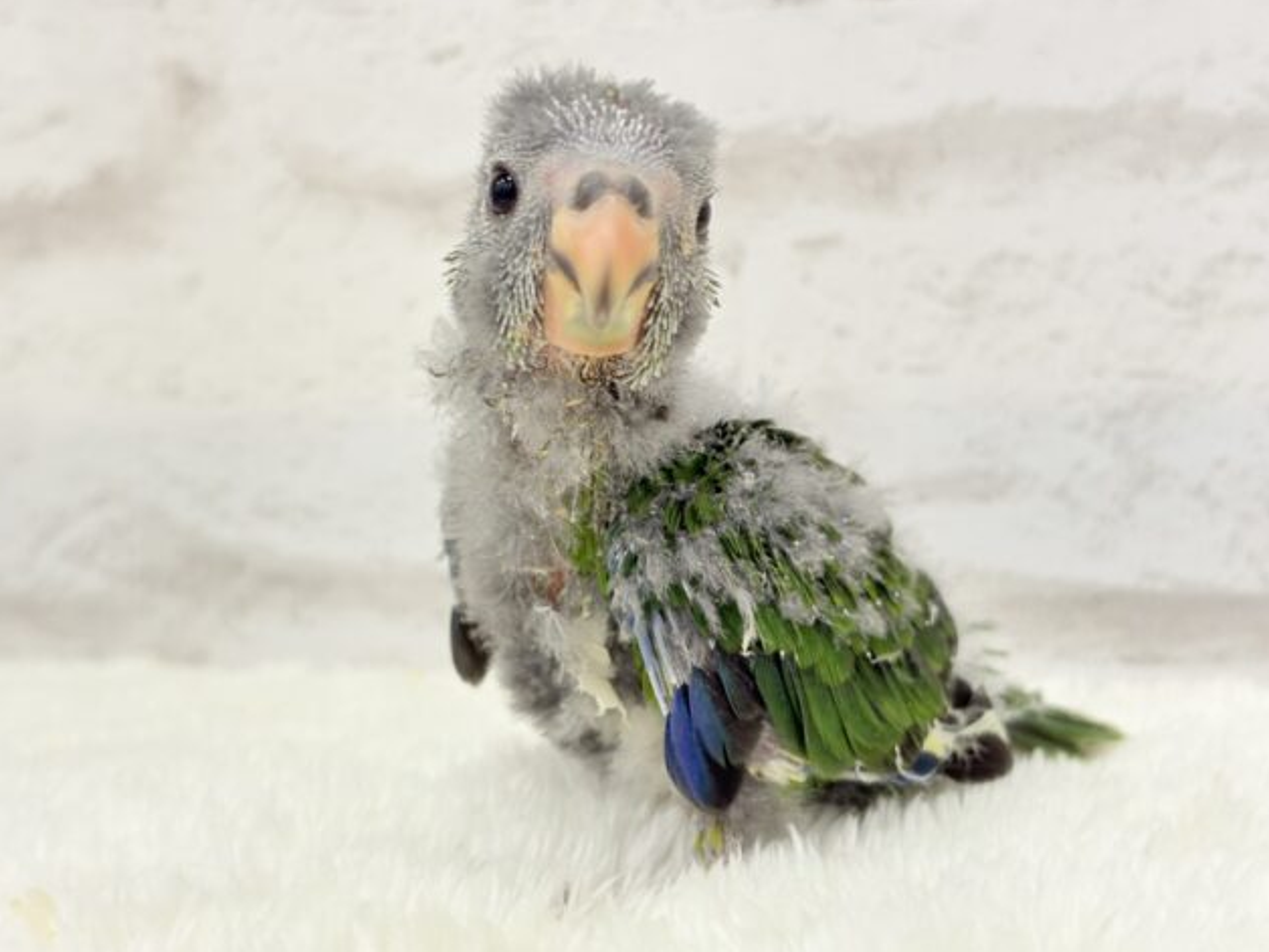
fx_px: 1943
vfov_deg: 27.5
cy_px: 475
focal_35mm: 53
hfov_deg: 36.2
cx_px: 628
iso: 40
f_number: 1.6
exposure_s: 1/50
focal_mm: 5.96
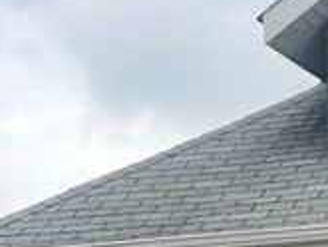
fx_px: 2352
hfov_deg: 7.8
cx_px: 537
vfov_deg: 5.9
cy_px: 420
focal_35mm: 248
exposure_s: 1/235
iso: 20
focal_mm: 7.5
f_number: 2.2
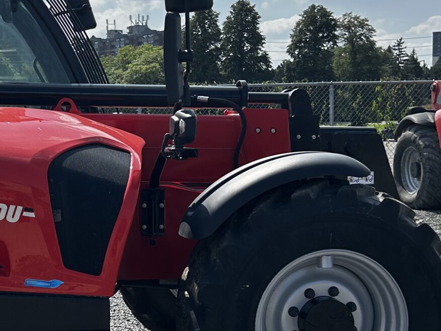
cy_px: 207
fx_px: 968
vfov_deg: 19.4
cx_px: 48
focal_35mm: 76
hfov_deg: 24.9
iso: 50
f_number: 1.5
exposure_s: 1/5076
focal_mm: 5.7
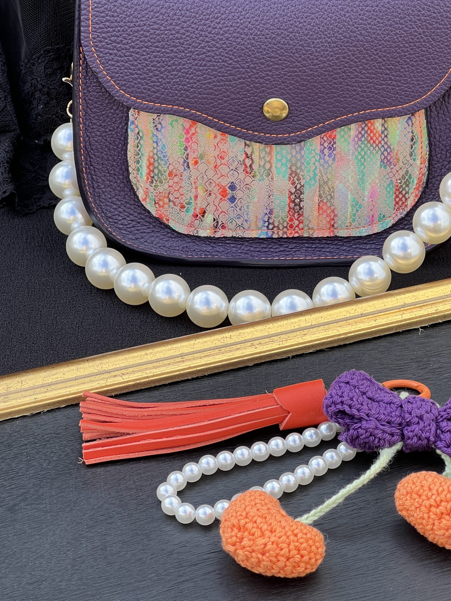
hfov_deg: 13.8
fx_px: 1858
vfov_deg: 18.4
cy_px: 232
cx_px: 274
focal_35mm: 107
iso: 32
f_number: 2.8
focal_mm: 9
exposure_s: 1/123
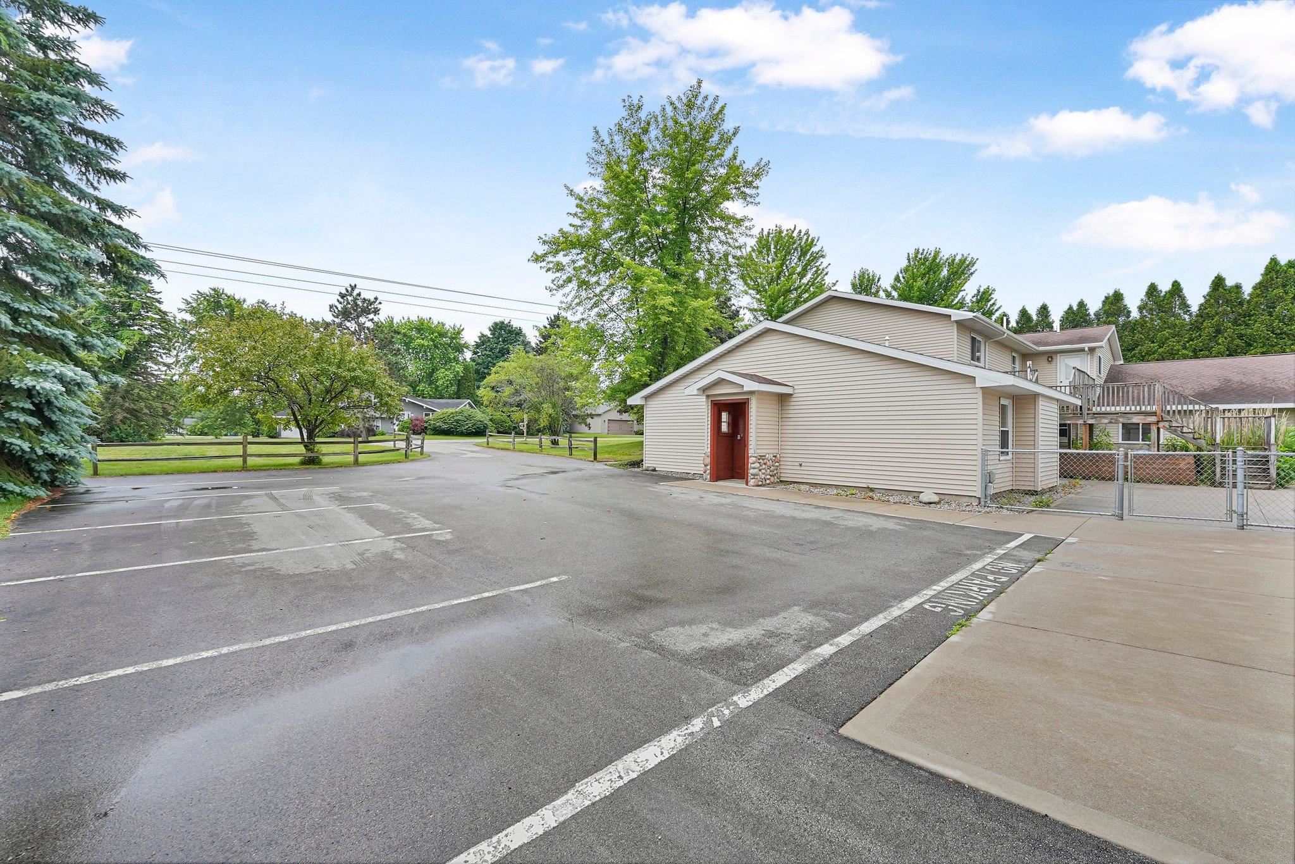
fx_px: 504
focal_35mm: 14
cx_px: 648
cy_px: 432
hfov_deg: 104.2
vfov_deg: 81.2
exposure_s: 1/500
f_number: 6.3
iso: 800
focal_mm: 14
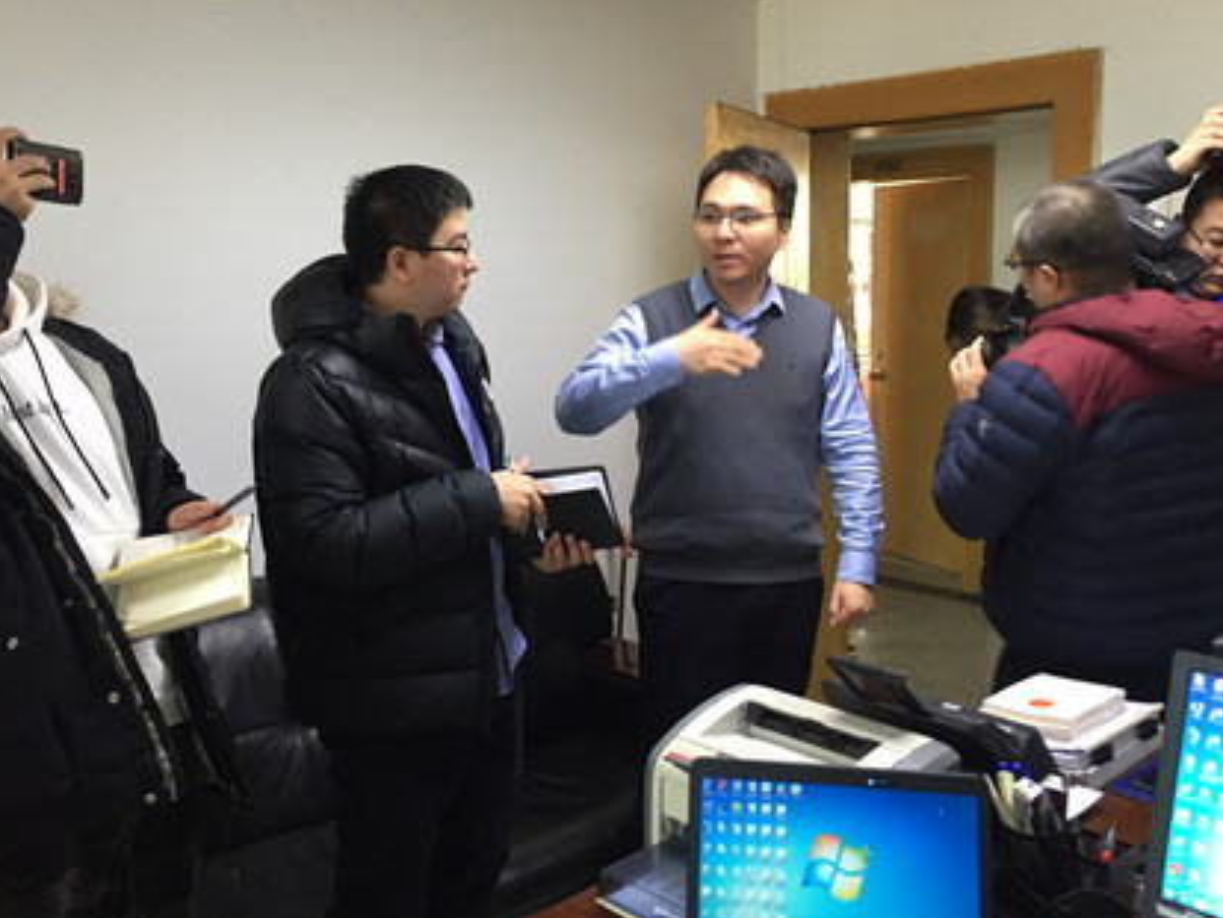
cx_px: 614
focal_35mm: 35
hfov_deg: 52.6
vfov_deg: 40.6
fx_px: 1237
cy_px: 382
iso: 200
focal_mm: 4.15
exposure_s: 1/33
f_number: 2.2
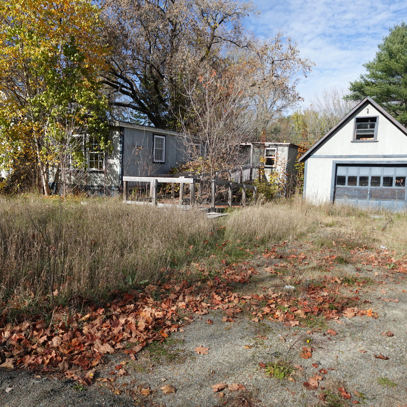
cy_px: 204
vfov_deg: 60.9
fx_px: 346
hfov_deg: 60.6
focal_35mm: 26
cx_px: 168
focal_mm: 7.6
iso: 125
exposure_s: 1/2500
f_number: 2
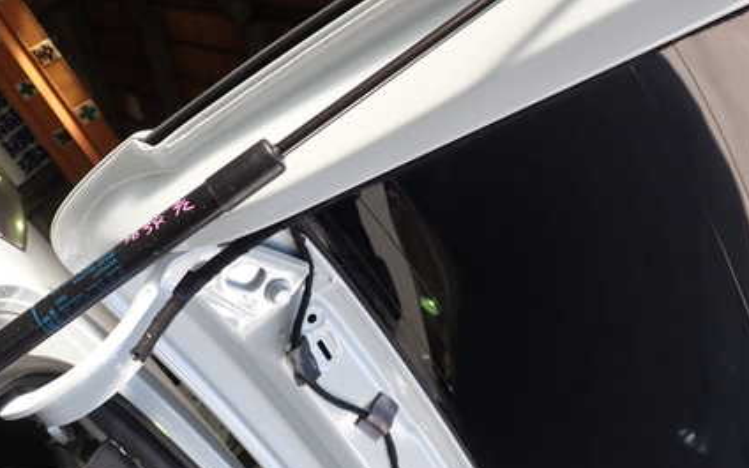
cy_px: 198
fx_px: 919
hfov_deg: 43.9
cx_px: 267
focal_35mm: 45
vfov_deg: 28.6
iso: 100
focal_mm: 5.4
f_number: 3.2
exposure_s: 1/60
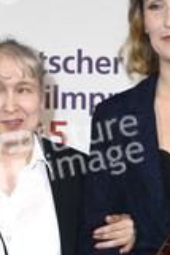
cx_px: 108
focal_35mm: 119
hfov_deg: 11.5
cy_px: 233
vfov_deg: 17.0
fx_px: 845
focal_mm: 48
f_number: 5.6
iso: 640
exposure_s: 1/250
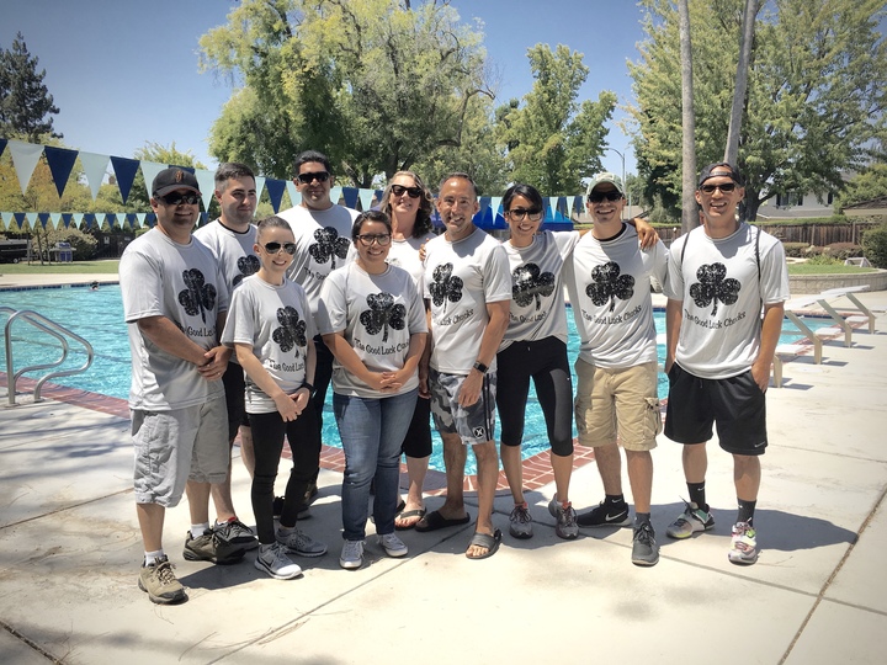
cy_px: 332
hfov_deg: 61.7
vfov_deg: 48.2
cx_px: 444
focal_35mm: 29
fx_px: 743
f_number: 2.2
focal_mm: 4.15
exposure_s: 1/1131
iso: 25
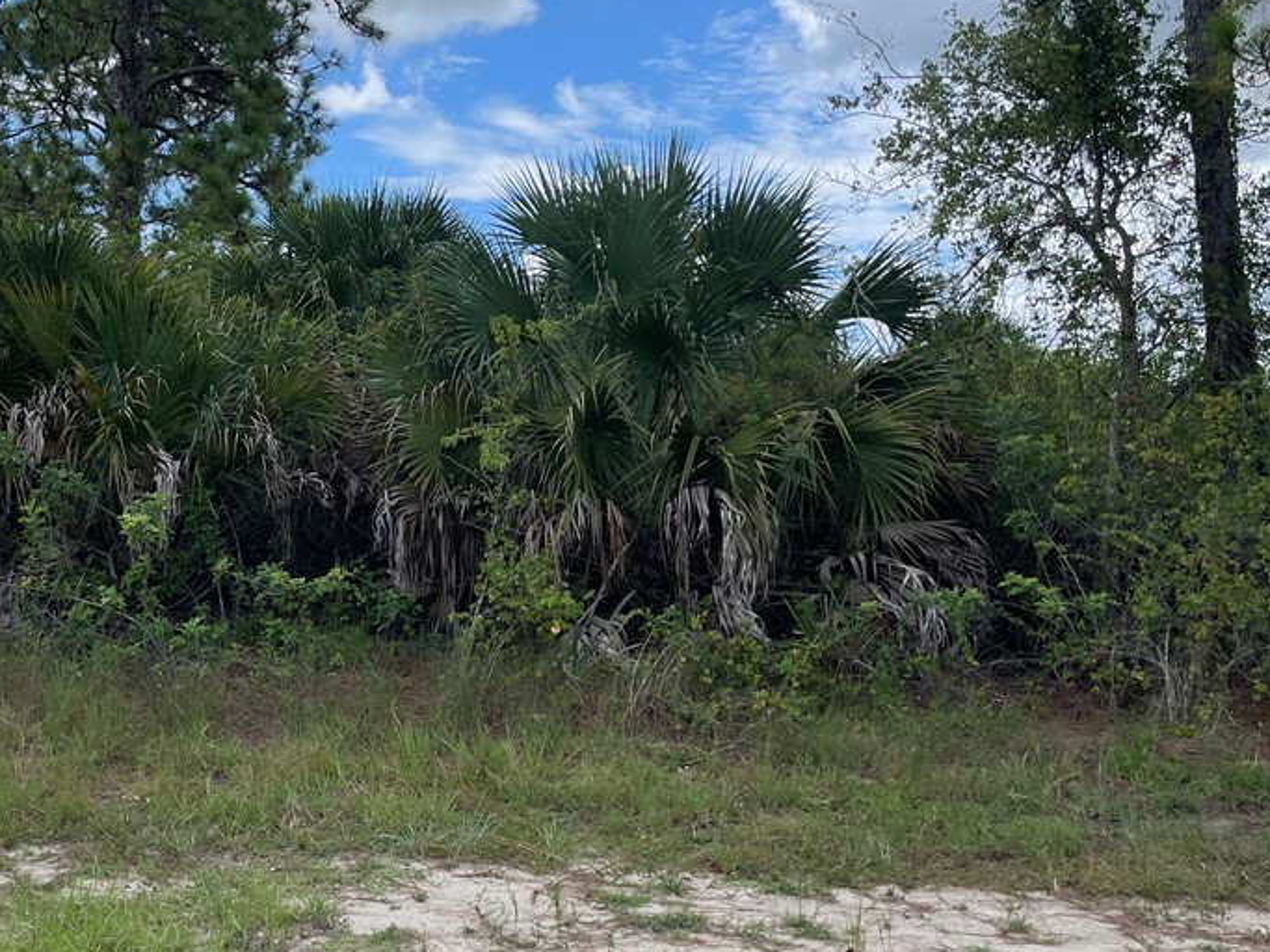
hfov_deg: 46.3
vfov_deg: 36.8
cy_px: 424
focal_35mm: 39
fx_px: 1431
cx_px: 325
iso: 50
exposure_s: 1/2959
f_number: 1.6
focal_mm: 4.2
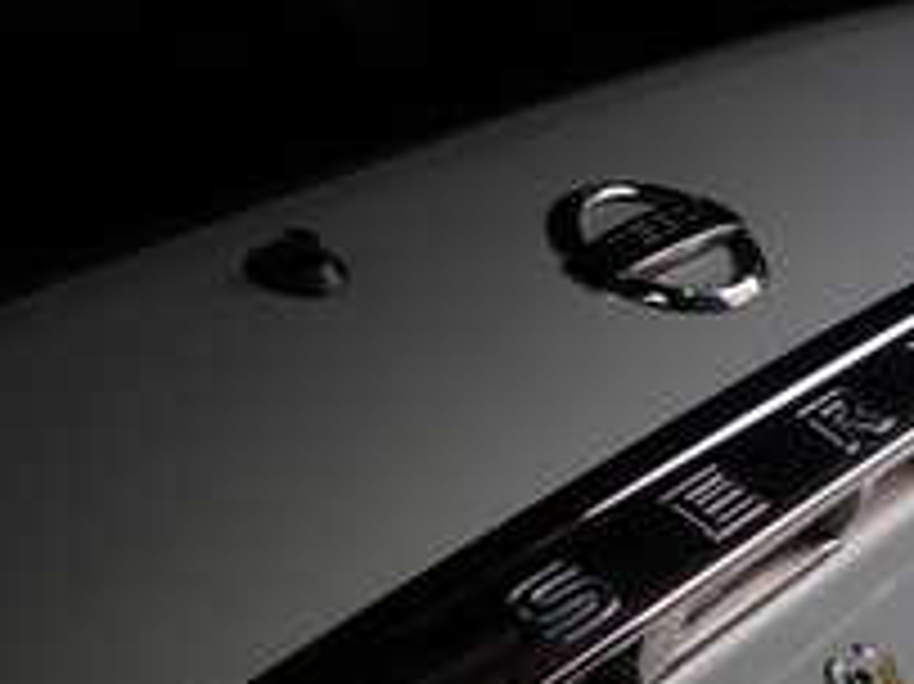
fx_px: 1953
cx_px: 734
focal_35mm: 74
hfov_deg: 25.9
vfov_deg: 18.9
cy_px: 792
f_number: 2.8
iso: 100
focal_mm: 4.5
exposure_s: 1/80
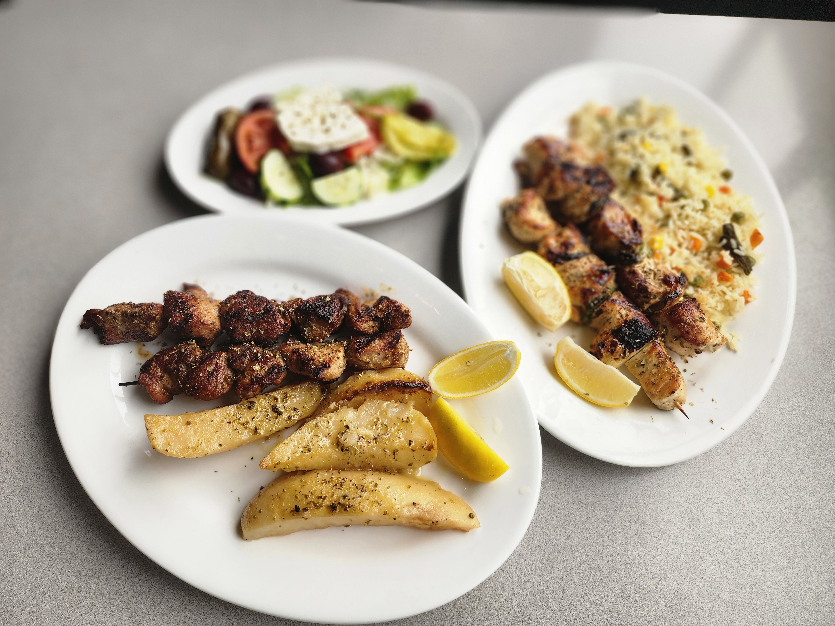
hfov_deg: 73.9
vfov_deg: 58.9
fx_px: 555
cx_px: 418
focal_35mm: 23
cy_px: 313
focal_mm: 6.4
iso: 16
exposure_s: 1/120
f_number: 1.8
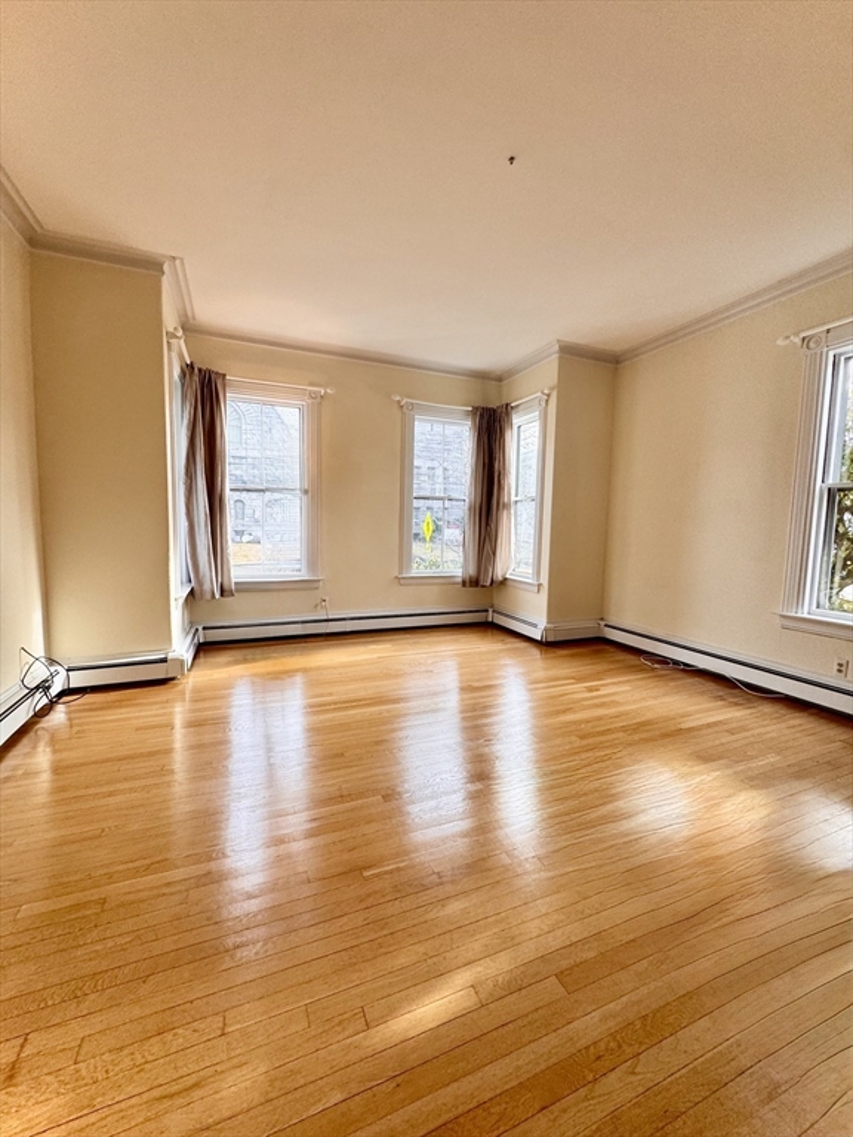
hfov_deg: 85.7
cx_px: 426
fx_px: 460
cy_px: 568
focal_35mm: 14
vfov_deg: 102.1
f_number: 2.2
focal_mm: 2.22
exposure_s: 1/120
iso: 64
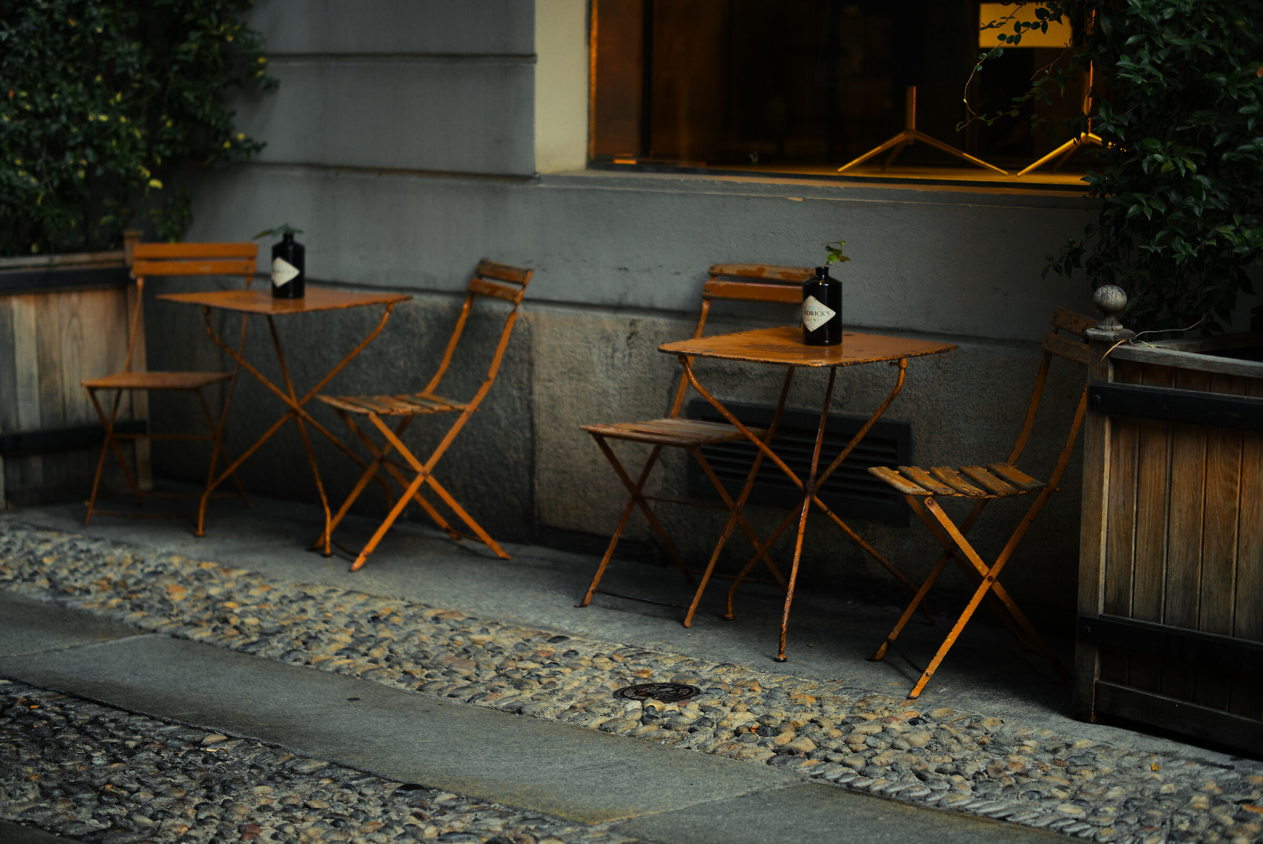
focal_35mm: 84
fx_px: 2948
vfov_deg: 16.3
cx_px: 632
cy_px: 422
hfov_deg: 24.2
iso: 250
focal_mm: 56
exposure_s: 1/320
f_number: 1.4
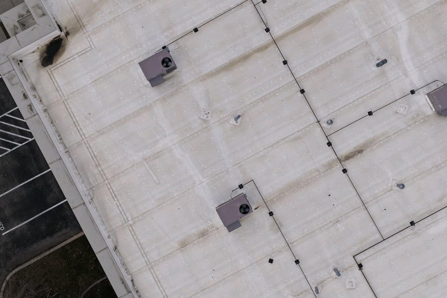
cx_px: 224
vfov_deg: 46.4
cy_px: 149
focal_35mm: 28
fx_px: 348
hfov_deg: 65.5
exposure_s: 1/2000
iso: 320
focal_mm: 14.45
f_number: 2.8
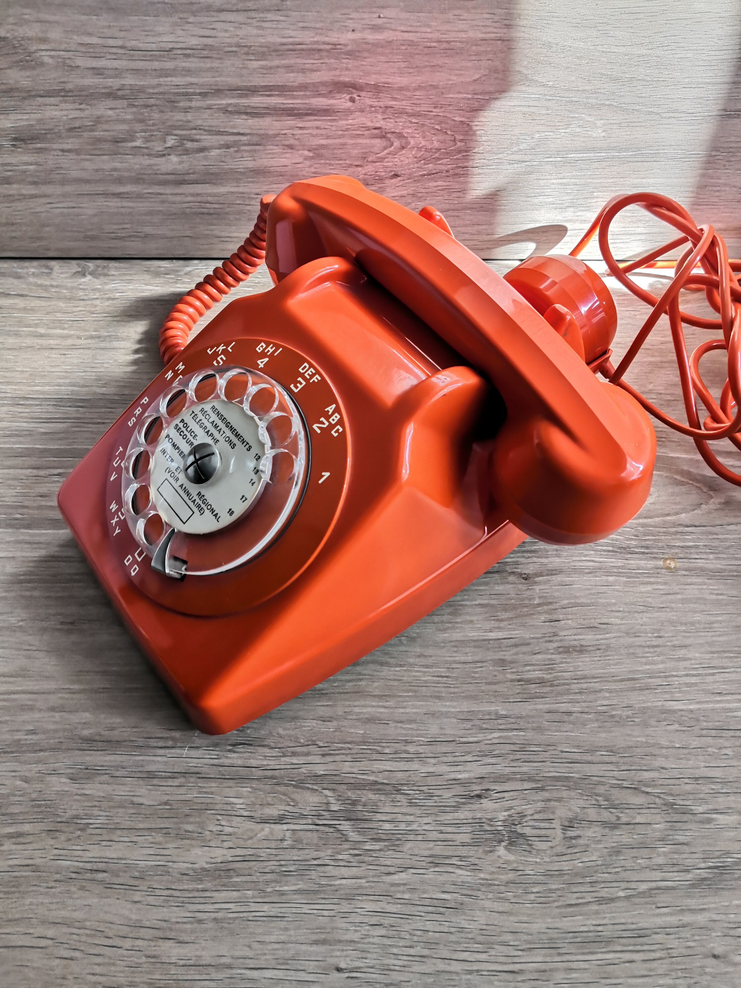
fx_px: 771
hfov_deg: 51.4
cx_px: 370
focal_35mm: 27
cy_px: 494
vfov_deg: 65.3
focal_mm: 3.95
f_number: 1.6
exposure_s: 3
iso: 50
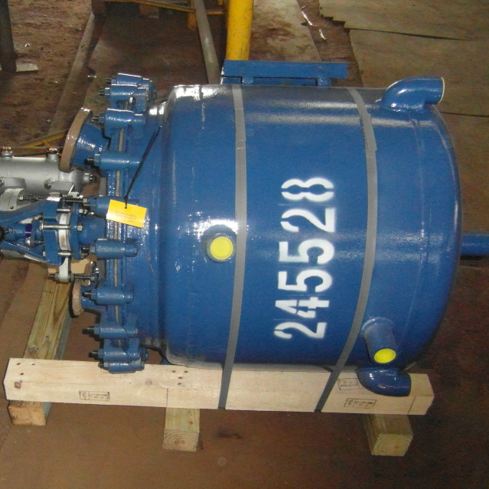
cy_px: 285
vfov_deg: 48.2
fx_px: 543
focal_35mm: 34
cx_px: 188
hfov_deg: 48.1
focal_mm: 4
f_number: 3.2
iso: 640
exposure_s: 1/30
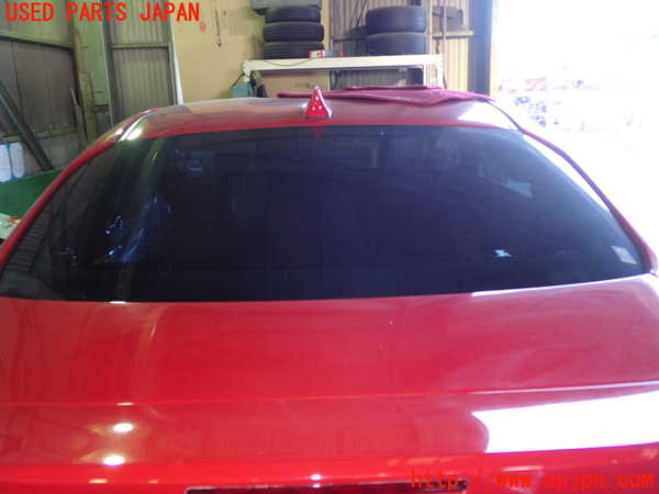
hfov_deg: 56.8
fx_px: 609
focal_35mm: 32
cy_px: 247
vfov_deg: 44.2
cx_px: 330
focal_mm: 5.79
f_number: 2.4
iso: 200
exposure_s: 1/30
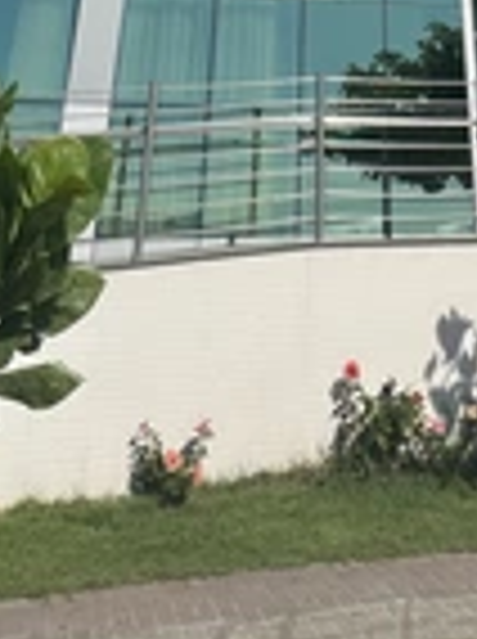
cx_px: 356
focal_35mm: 44
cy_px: -297
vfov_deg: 29.0
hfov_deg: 32.2
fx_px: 811
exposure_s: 1/4065
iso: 32
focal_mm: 1.57
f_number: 1.8
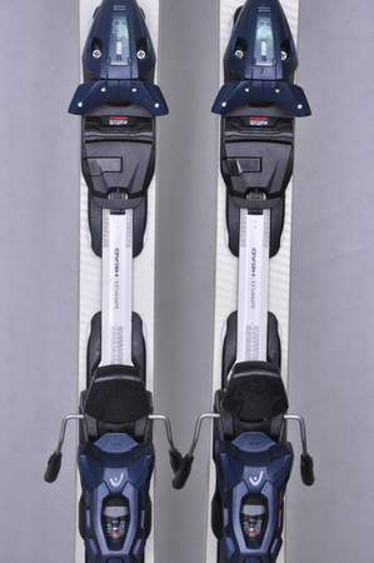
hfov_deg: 12.2
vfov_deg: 18.2
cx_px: 187
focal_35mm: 112
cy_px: 282
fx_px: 1757
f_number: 8
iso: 3200
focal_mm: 75
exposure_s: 1/125
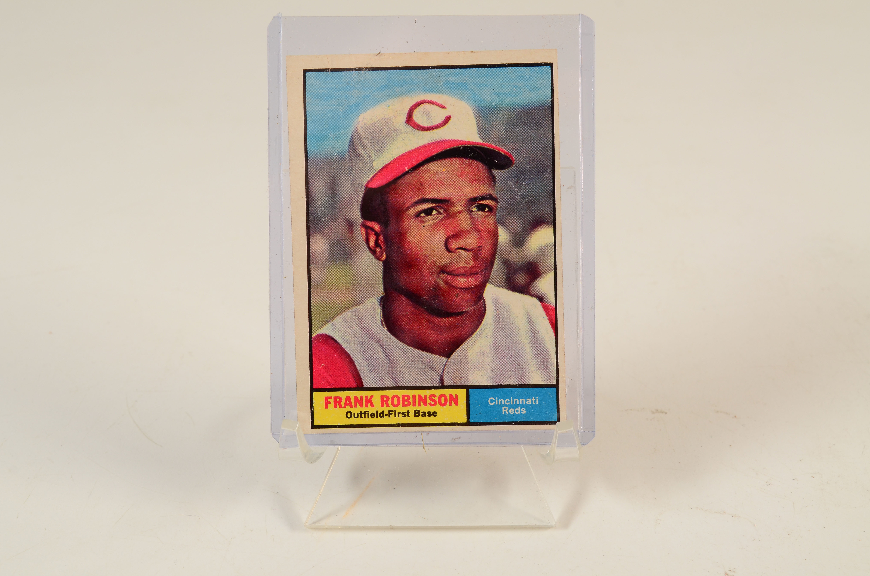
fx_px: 1664
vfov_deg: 19.6
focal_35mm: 69
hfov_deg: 29.3
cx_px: 435
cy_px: 288
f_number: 13
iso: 200
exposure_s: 1/160
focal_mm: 46
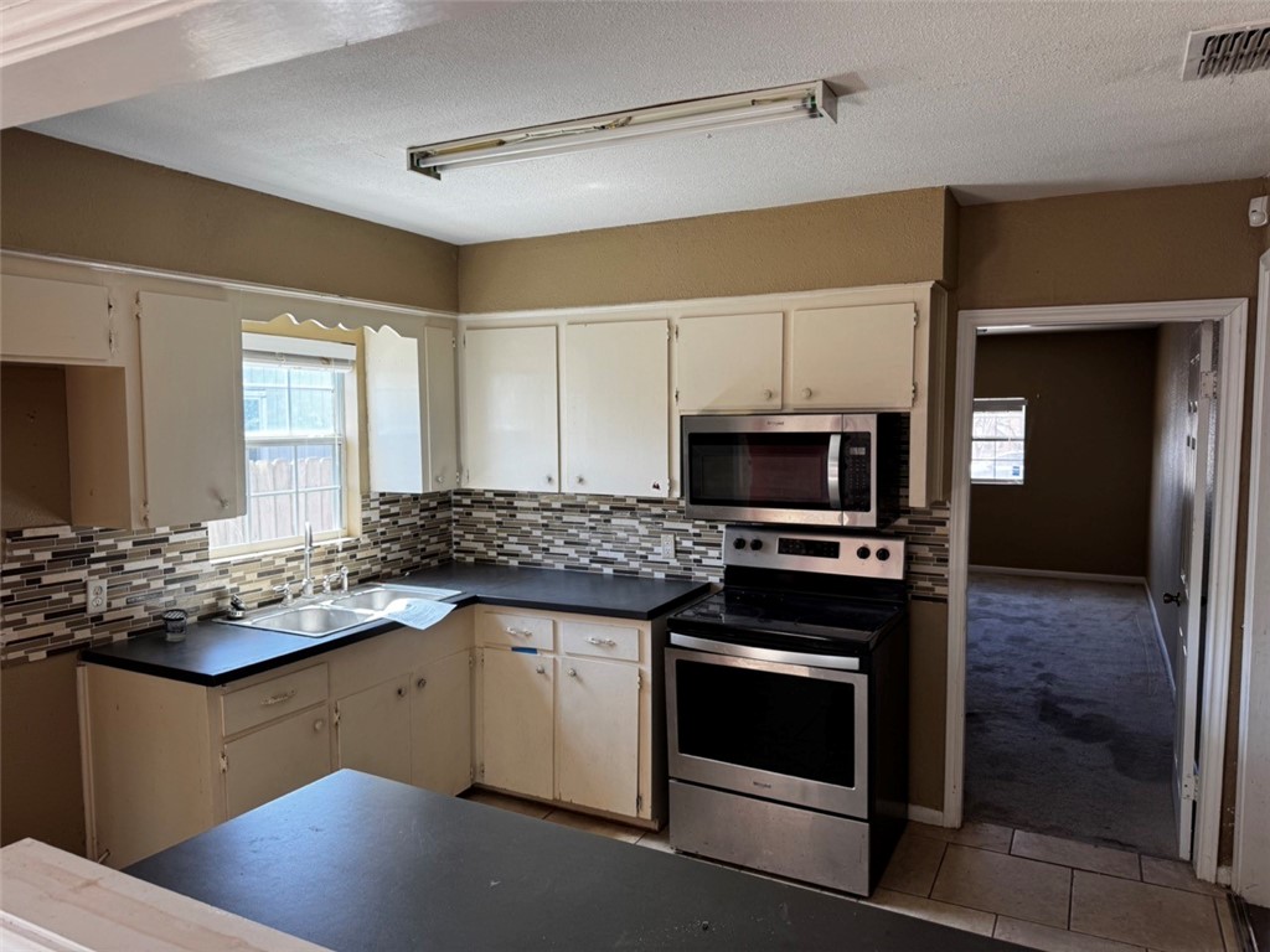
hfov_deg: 71.6
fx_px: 881
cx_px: 635
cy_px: 476
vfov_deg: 56.8
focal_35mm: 24
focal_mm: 6.76
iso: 100
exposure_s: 1/121
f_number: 1.78
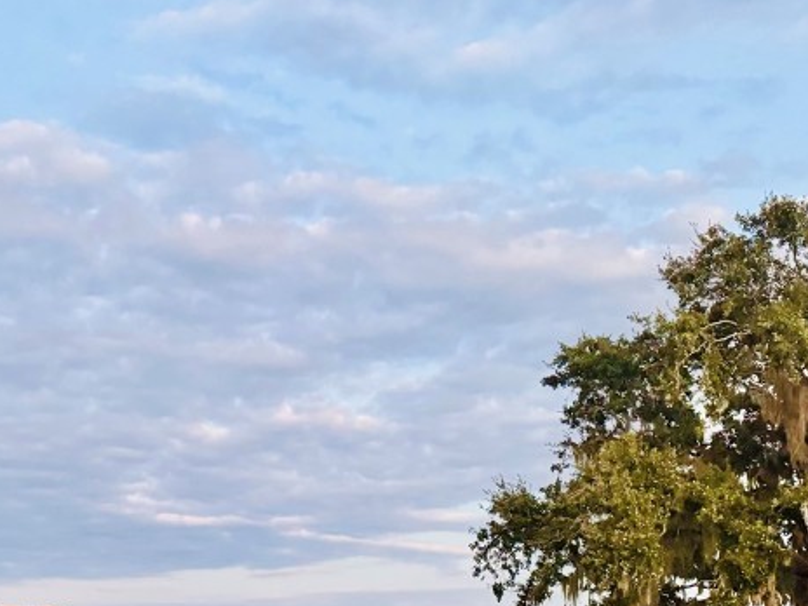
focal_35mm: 53
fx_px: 1237
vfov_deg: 26.1
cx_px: 268
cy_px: 611
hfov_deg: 35.8
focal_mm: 6.76
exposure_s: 1/40
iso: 1000
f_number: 1.78
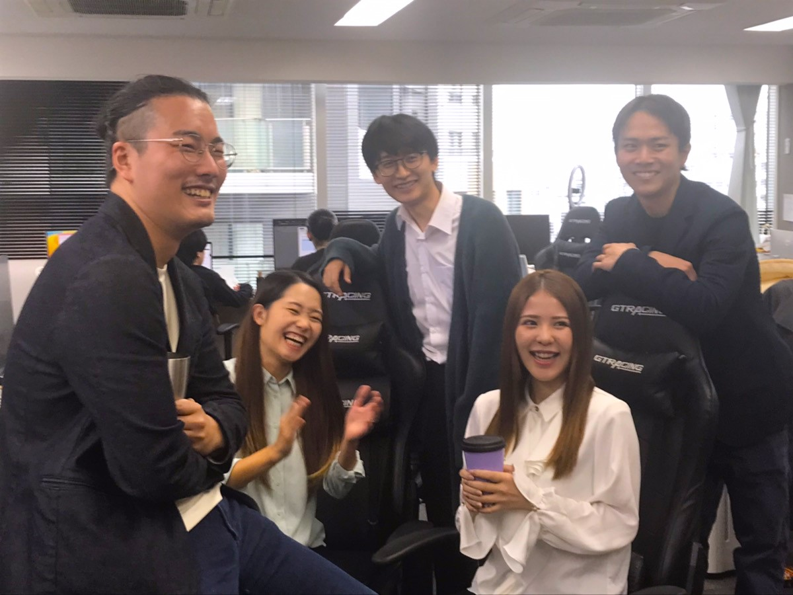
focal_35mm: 52
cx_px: 396
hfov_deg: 36.8
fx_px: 1191
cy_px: 298
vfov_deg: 28.0
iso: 25
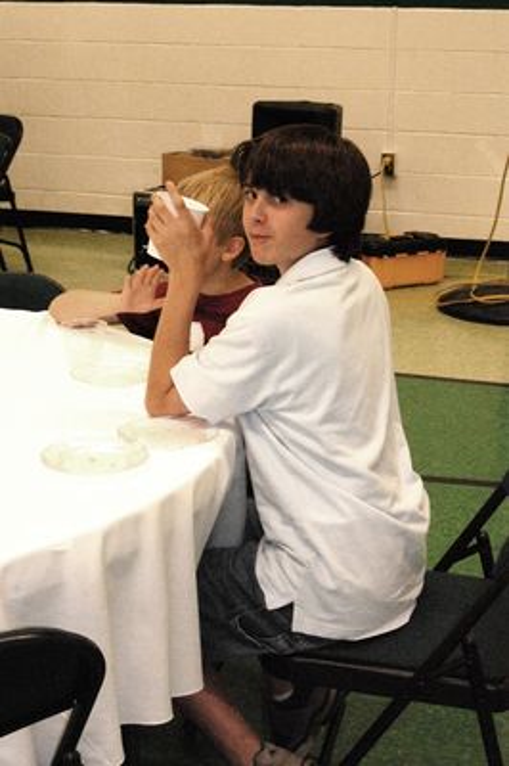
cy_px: 383
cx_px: 254
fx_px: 1434
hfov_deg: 20.1
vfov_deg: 29.9
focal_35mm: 68
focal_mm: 45
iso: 1600
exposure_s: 1/30
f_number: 10
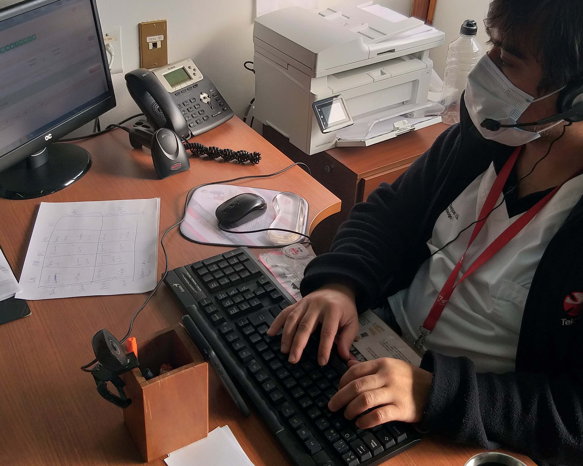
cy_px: 168
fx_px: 673
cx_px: 272
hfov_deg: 46.8
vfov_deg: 37.9
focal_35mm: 39
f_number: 1.7
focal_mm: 3.93
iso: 40
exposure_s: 1/383
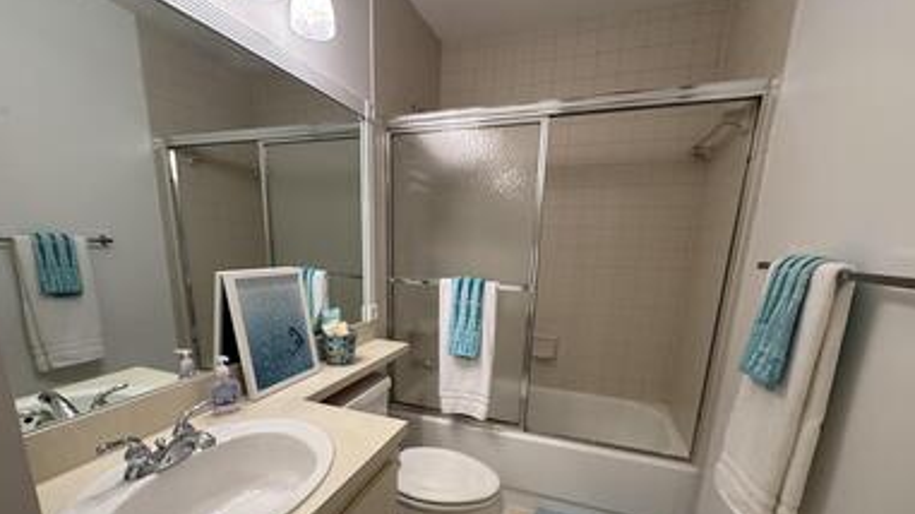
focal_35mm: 16
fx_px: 388
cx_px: 442
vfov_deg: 65.7
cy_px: 331
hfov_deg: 99.4
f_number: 2.2
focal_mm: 2.22
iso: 250
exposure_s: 1/120
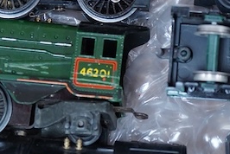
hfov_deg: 10.8
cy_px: 55
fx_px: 1215
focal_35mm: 190
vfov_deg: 7.2
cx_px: 140
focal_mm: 30
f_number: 3.5
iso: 1250
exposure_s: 1/125
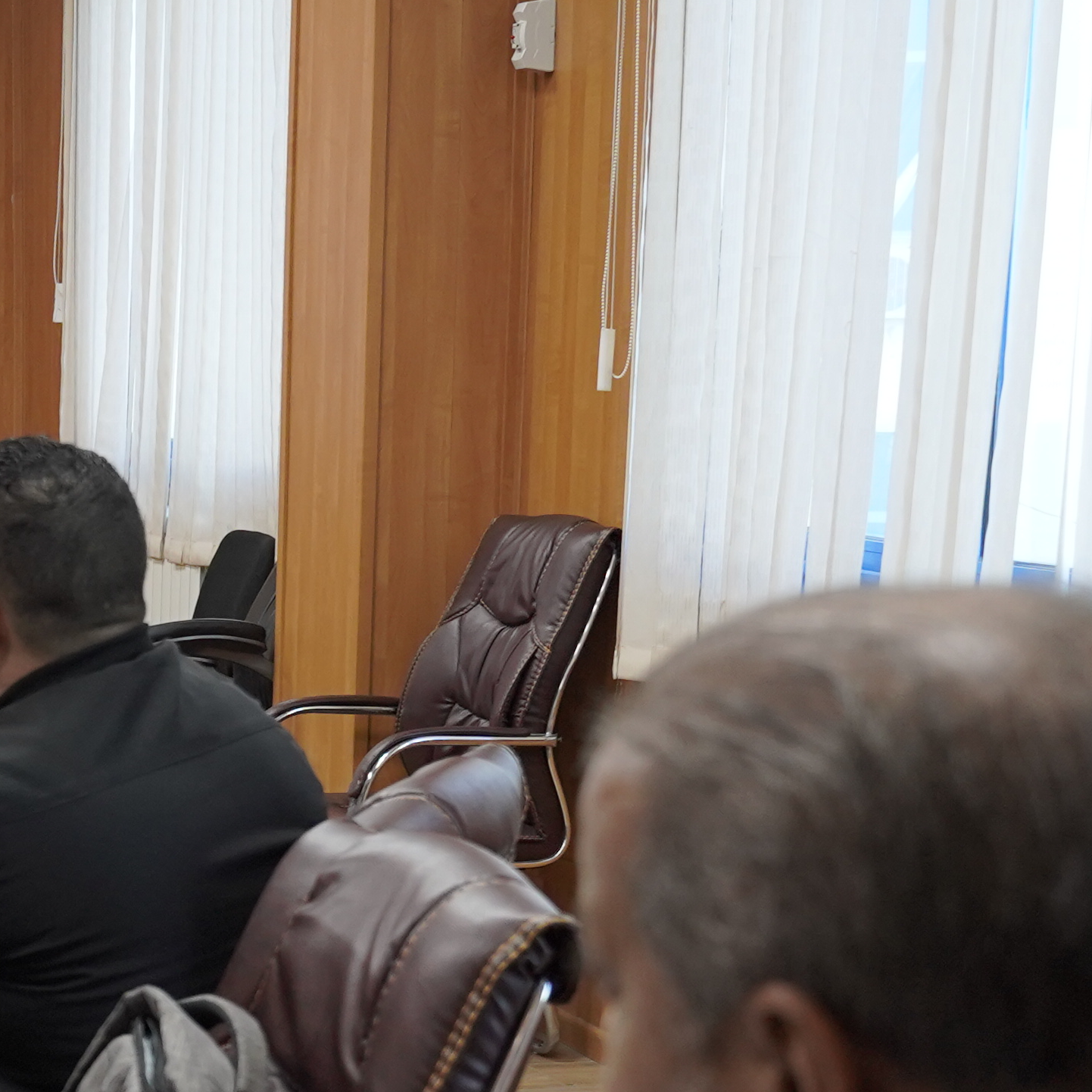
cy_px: 1221
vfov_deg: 16.6
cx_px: -475
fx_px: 3609
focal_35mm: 101
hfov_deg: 16.0
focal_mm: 28.6
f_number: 4
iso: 1250
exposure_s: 1/160
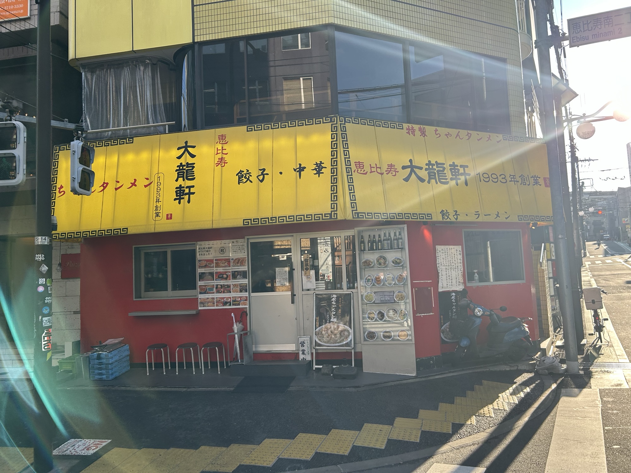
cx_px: 316
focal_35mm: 26
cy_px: 236
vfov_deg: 53.1
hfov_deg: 67.3
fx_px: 474
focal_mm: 5.7
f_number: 1.5
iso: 50
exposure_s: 1/991
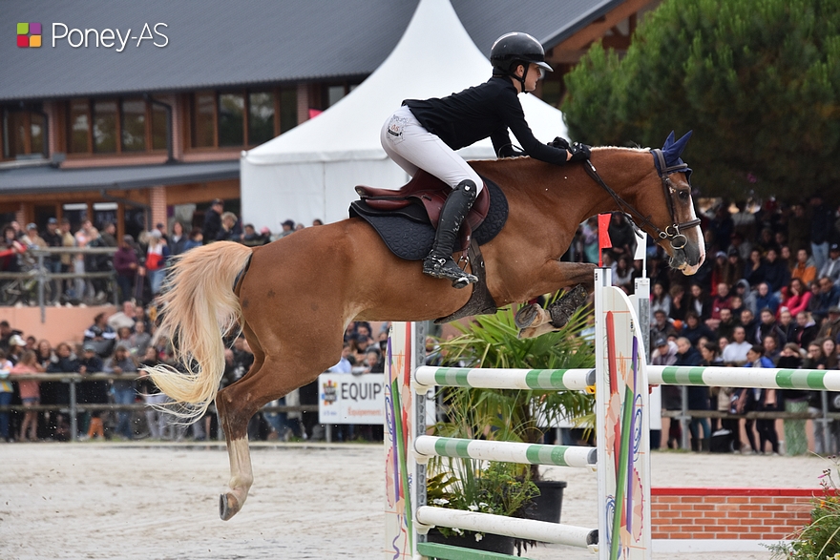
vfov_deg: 6.3
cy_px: 280
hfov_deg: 9.5
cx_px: 420
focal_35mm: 218
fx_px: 5075
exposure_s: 1/1000
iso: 720
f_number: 5.6
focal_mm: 145
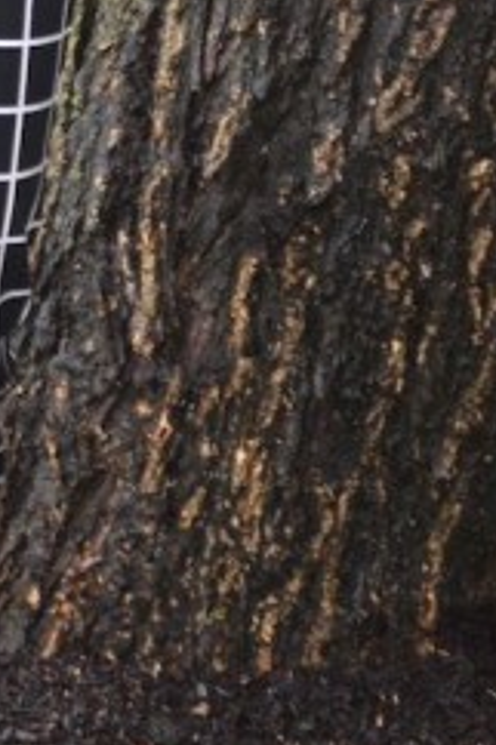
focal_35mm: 507
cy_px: -354
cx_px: -448
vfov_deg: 4.1
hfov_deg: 2.7
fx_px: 10492
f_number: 4.5
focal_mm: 80
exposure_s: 1/125
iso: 400
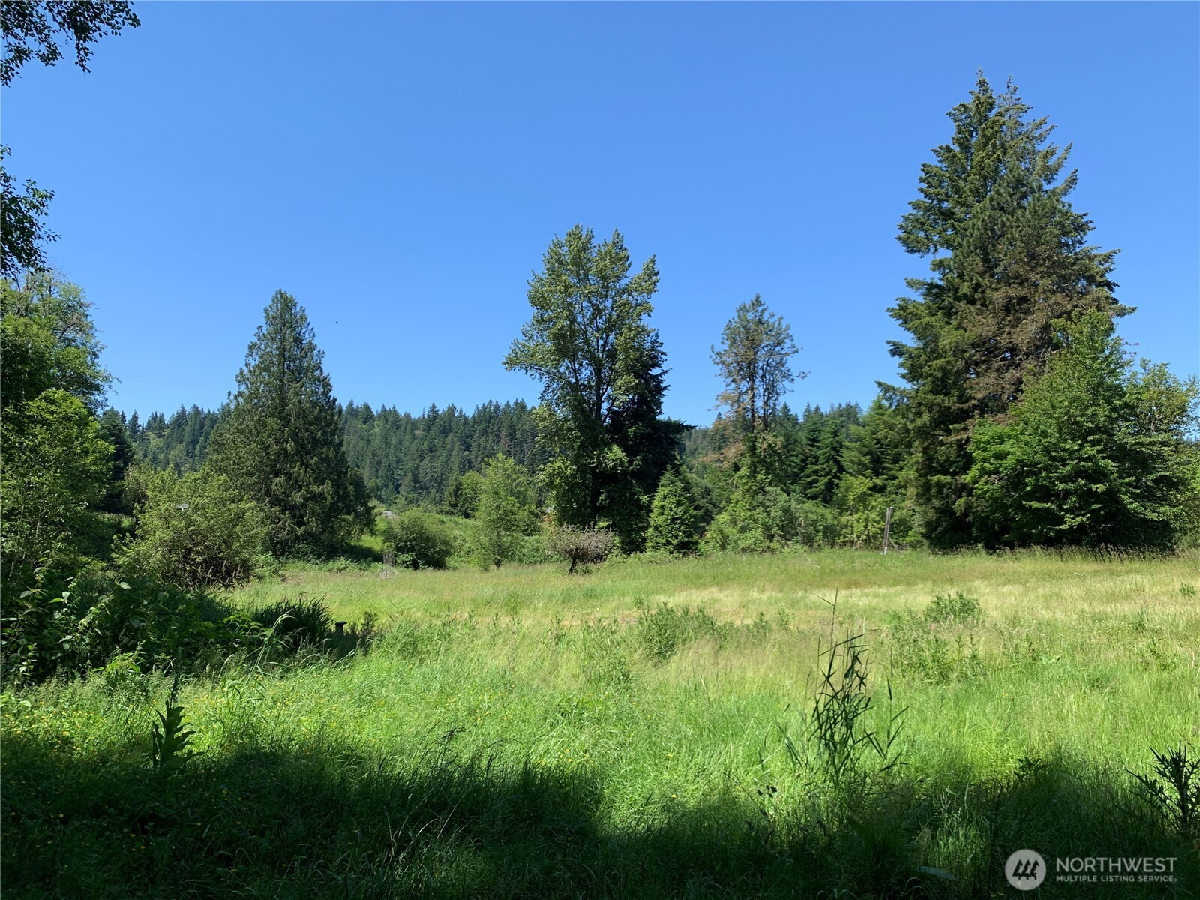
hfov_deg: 67.3
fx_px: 901
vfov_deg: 53.1
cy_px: 450
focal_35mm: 26
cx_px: 600
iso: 25
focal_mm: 4.25
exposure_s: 1/1282
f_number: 1.8
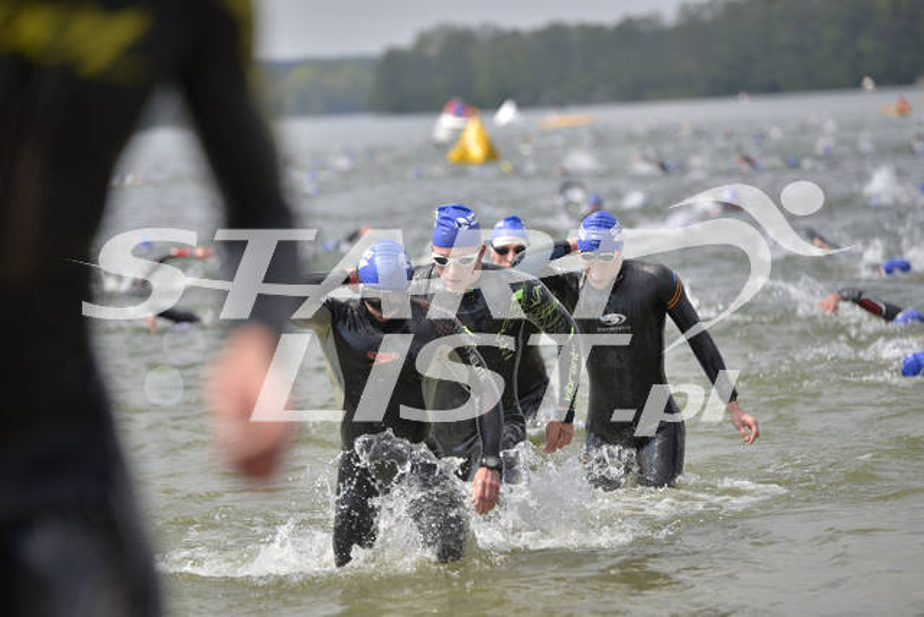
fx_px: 4749
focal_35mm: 185
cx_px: 462
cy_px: 308
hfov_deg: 11.1
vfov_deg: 7.4
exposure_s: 1/3200
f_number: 4
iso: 200
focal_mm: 185
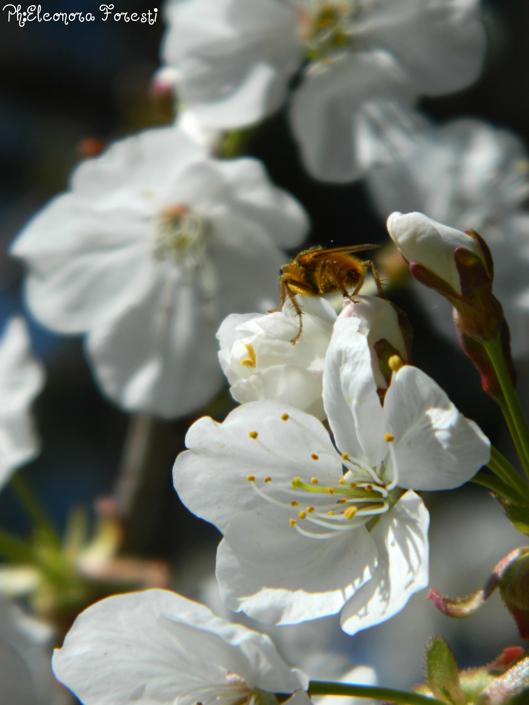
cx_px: 264
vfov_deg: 9.0
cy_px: 352
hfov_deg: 6.7
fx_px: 4503
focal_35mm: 221
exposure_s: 1/800
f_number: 5.4
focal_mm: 39.7
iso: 80
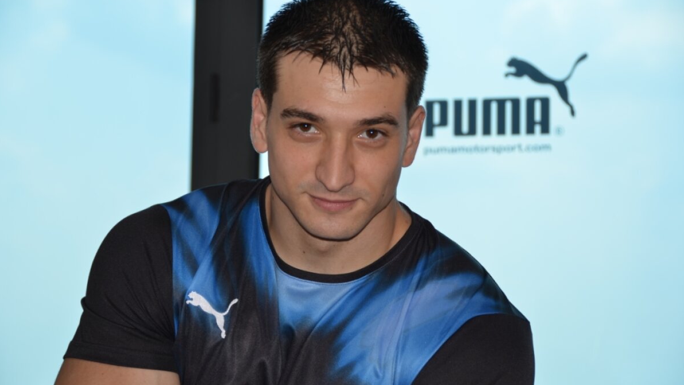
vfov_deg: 10.2
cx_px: 342
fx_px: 2150
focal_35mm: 119
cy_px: 196
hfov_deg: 18.1
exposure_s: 1/250
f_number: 5.3
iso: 100
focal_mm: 75
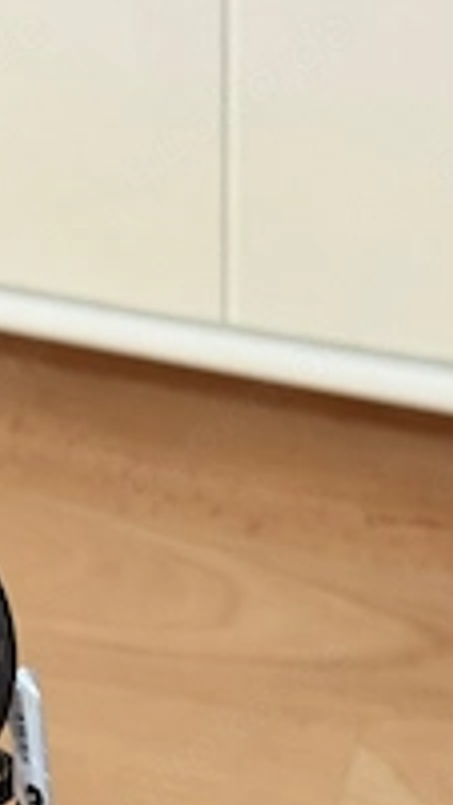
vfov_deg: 20.0
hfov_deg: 11.5
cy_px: 769
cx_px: 16
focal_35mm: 104
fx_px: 2222
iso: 250
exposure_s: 1/47
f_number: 1.78
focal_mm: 6.76
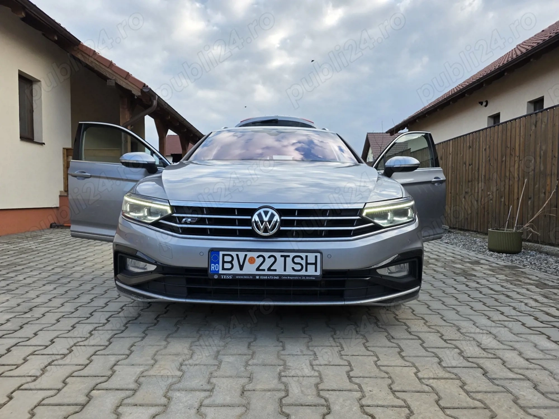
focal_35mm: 23
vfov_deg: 58.9
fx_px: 371
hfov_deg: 73.9
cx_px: 280
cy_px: 210
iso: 50
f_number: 1.7
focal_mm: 6.3
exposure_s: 1/359
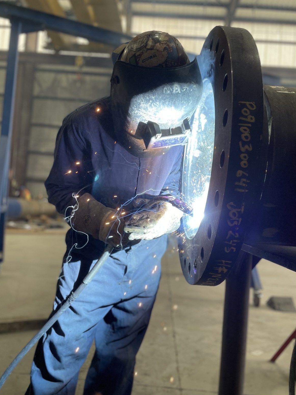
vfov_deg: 65.3
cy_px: 197
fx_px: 308
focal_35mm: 27
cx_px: 149
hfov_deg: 51.4
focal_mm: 4.2
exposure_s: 1/120
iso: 64
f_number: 1.6
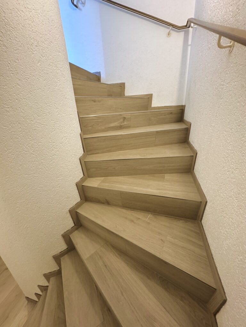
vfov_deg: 102.1
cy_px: 164
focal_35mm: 14
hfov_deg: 85.7
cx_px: 123
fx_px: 133
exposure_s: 1/50
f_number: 2.2
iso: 320
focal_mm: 2.22
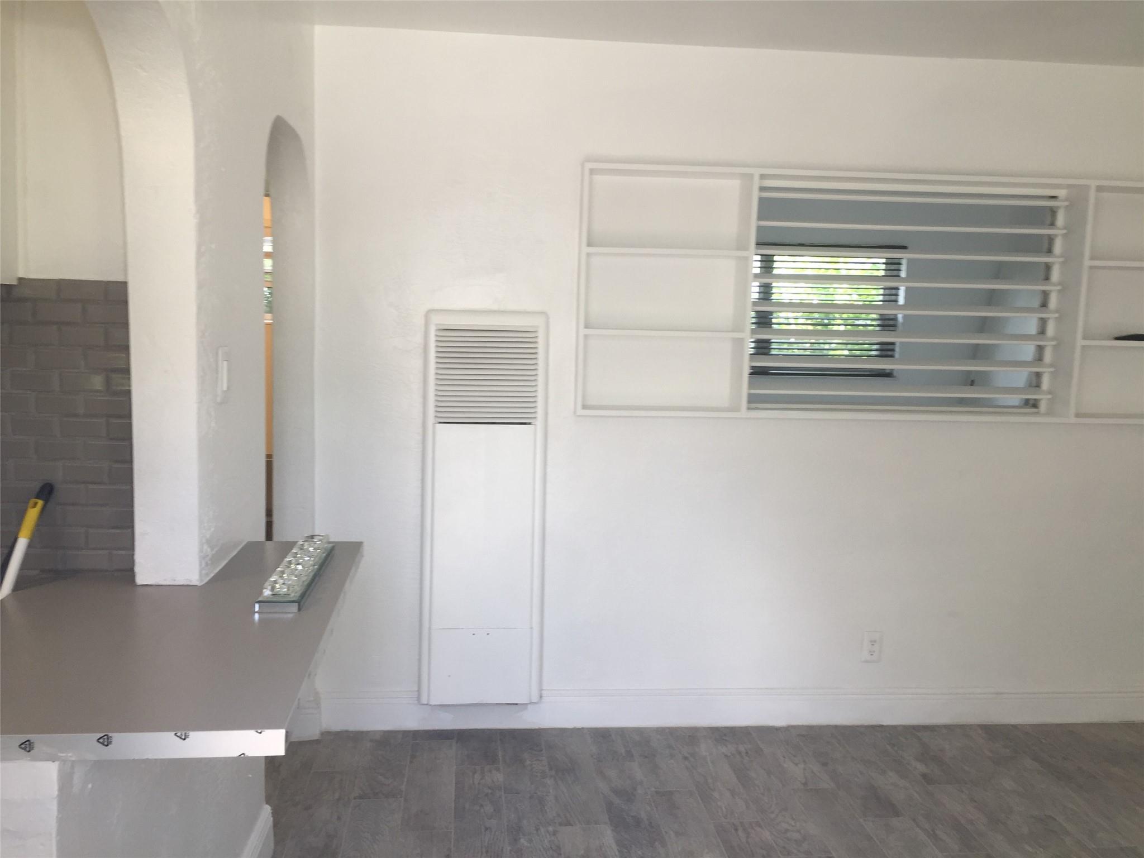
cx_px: 572
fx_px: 958
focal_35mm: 29
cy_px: 429
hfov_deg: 61.7
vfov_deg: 48.2
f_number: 2.2
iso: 32
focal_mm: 4.15
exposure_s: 1/60
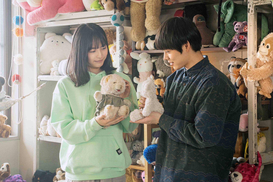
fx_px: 485
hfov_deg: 31.4
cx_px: 136
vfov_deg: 21.2
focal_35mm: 64
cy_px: 91
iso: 800
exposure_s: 1/60
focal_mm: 64
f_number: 6.3
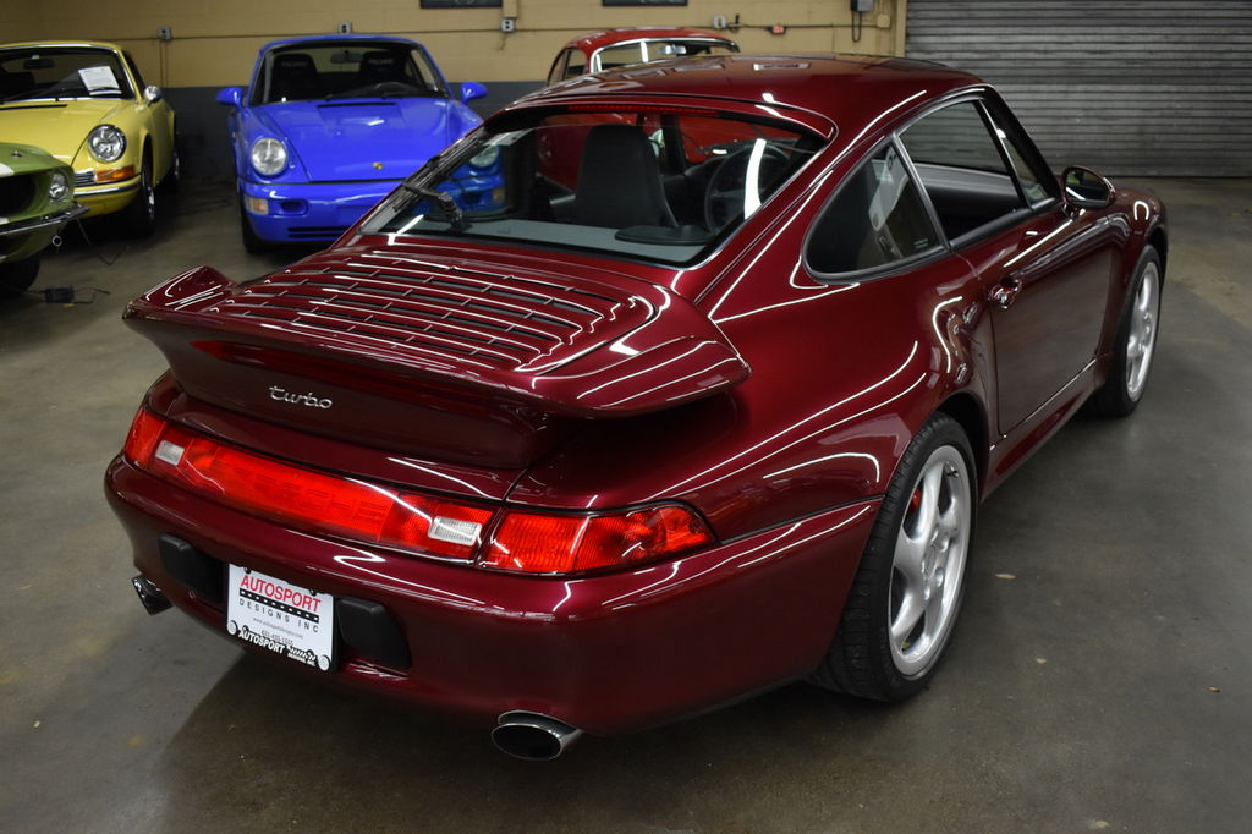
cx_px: 626
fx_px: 1252
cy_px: 417
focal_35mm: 36
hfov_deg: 53.1
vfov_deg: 36.8
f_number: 3.8
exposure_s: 1/125
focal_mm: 24
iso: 1100
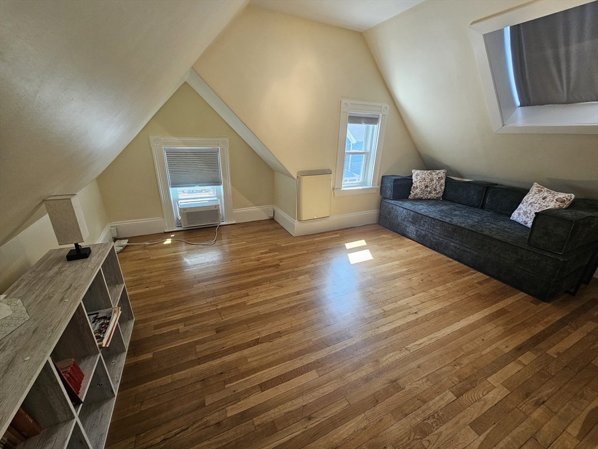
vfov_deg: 89.9
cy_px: 224
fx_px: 225
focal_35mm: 13
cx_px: 299
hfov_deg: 106.2
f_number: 2.2
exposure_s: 1/60
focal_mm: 2.2
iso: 125
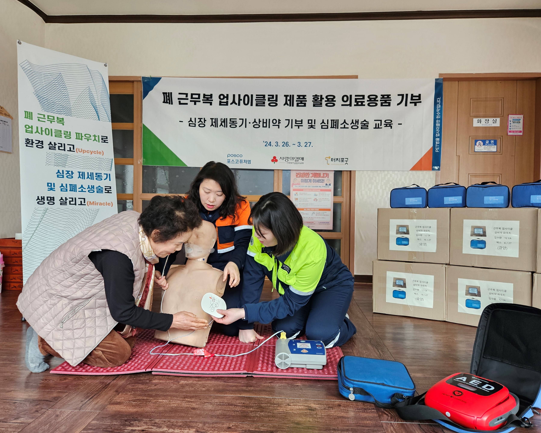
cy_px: 216
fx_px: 384
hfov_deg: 70.2
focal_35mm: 24
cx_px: 284
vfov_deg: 58.8
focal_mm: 5.4
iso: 200
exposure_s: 1/208
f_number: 1.8
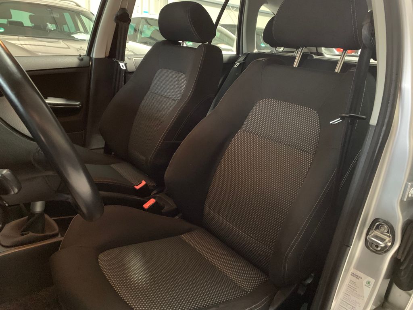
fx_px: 310
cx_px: 206
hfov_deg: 67.3
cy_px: 155
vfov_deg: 53.1
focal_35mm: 26
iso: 800
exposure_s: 1/25
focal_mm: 4.25
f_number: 1.8
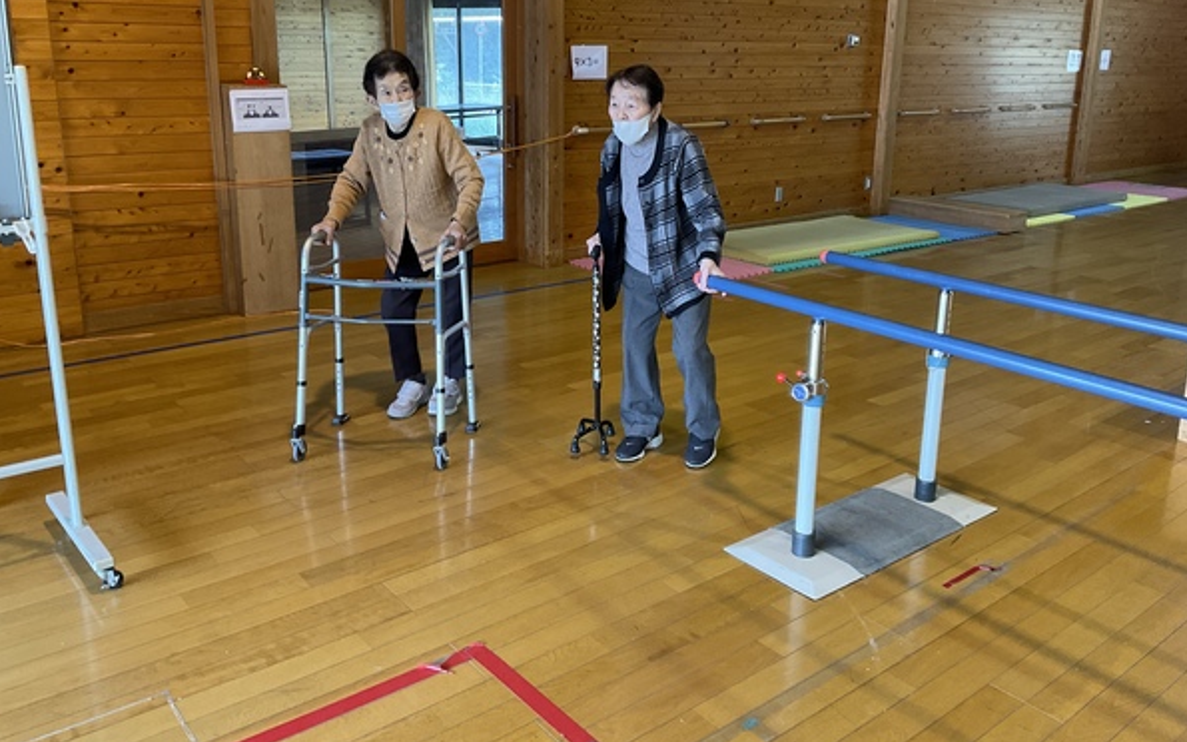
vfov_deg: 40.4
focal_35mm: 31
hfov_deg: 61.2
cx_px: 596
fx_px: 1003
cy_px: 297
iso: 80
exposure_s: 1/60
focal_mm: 3
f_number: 1.8
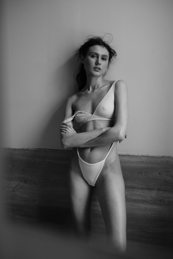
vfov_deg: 39.6
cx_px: 86
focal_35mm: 50
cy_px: 130
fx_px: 360
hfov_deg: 27.0
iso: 2500
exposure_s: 1/100
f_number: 2.8
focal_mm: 50
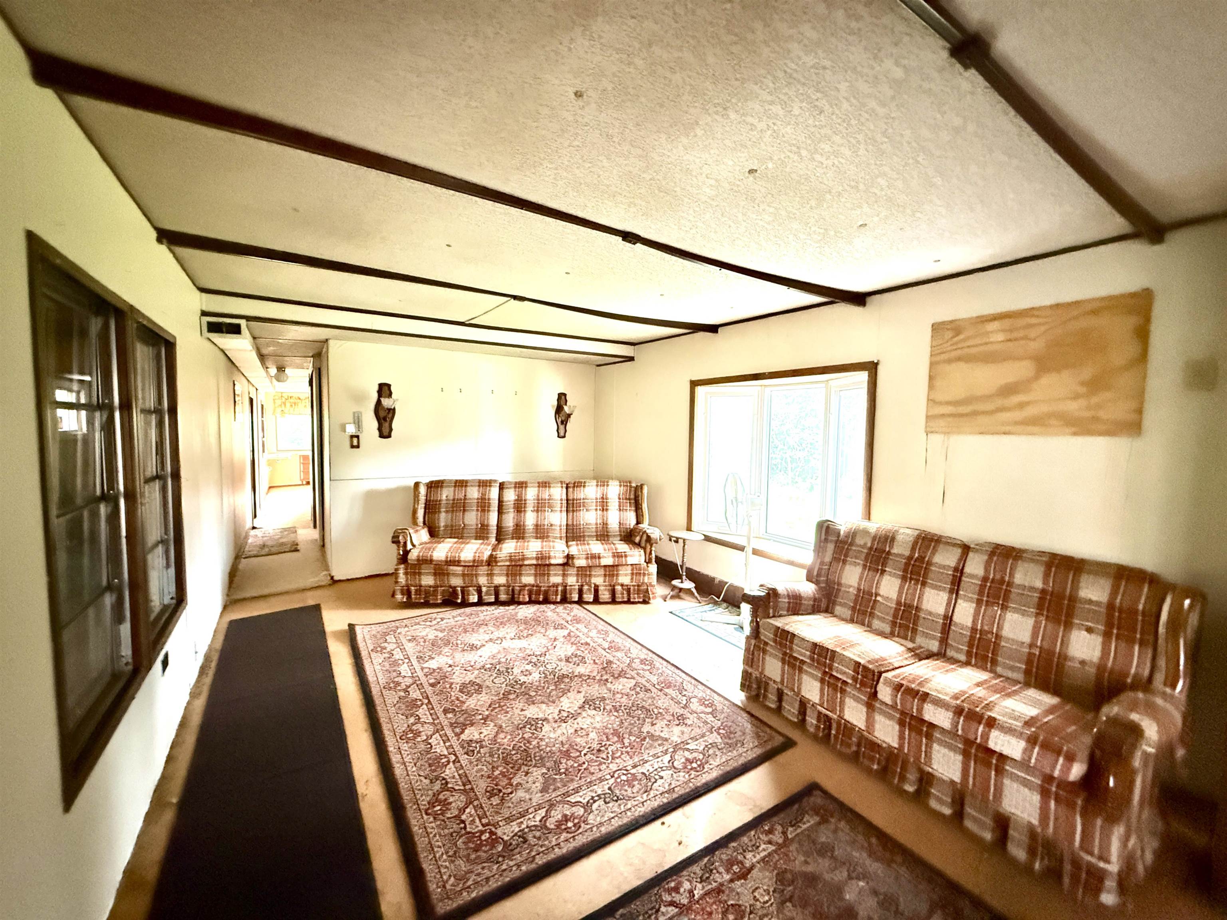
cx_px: 614
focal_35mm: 14
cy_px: 460
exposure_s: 1/27
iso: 2500
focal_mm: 2.22
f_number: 2.2
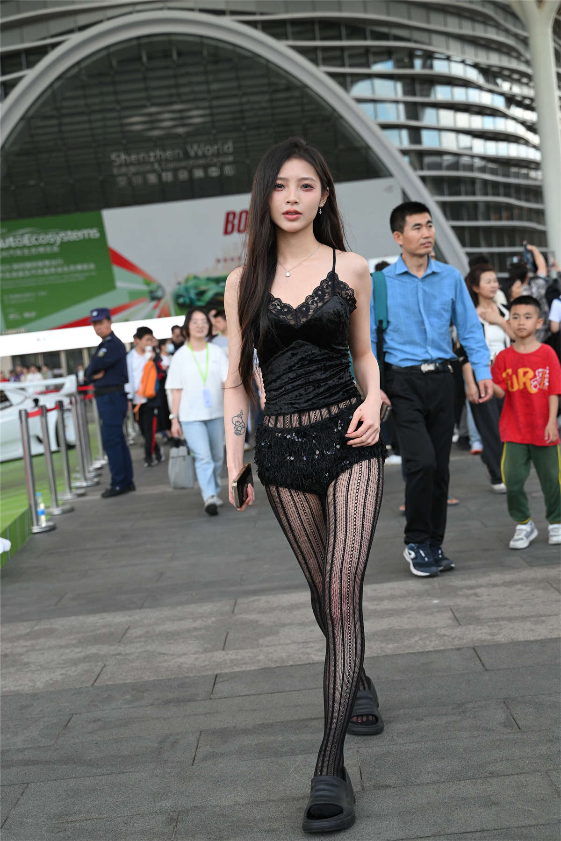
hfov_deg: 28.1
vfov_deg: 41.1
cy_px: 420
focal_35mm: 48
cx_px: 280
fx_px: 1122
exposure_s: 1/640
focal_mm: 48
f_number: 4
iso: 1250
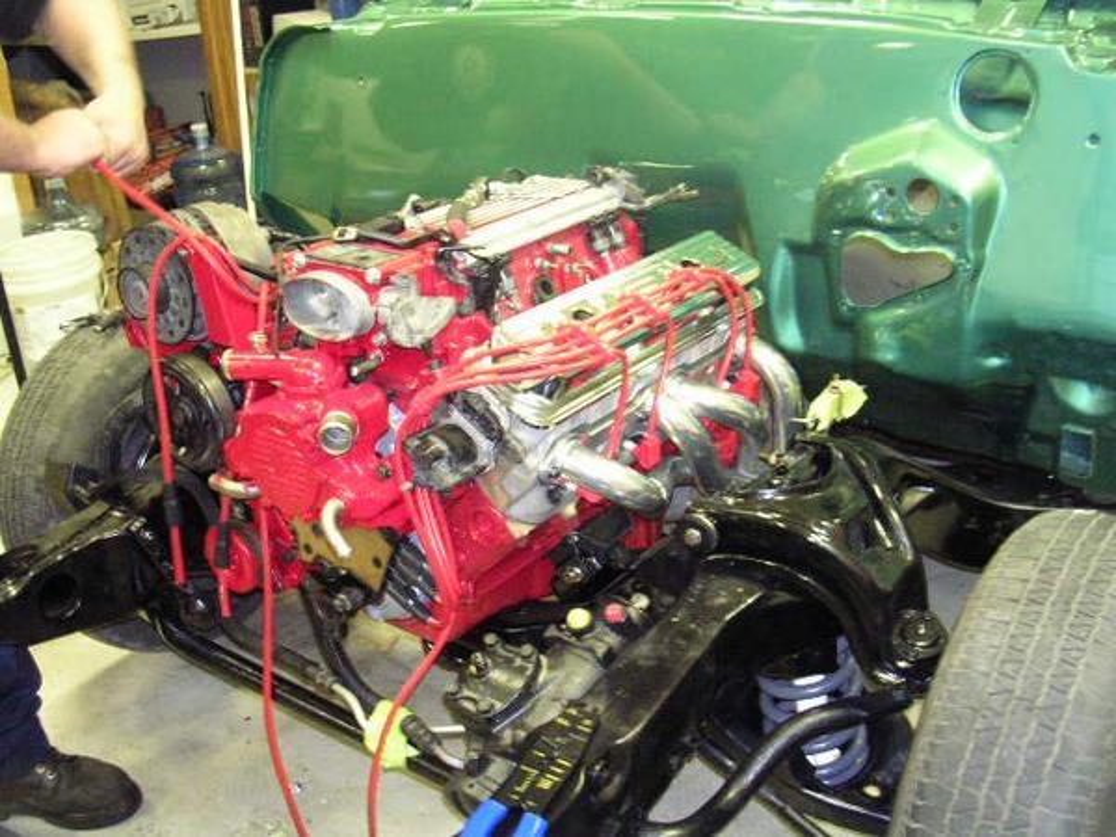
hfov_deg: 49.0
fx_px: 1225
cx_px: 558
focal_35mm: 38
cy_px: 418
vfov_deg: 37.7
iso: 200
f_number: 2.8
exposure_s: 1/5.6
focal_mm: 5.8
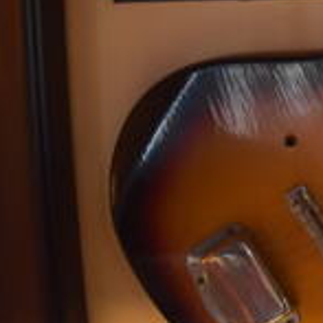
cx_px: 661
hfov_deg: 14.8
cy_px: 55
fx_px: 1003
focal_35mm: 95
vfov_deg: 18.1
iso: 2000
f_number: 3.5
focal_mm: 18
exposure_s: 1/30
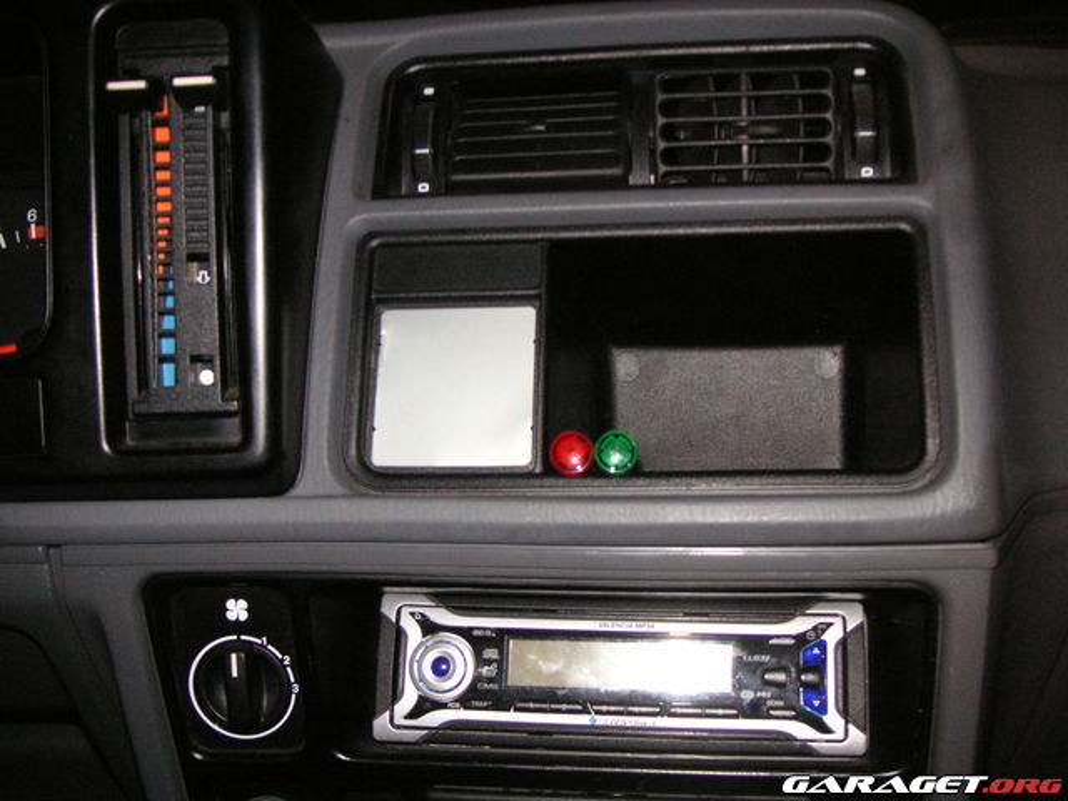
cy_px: 400
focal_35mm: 37
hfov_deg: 50.1
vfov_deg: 38.7
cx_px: 534
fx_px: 1142
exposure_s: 1/45
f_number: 2.8
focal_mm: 6.1
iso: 160
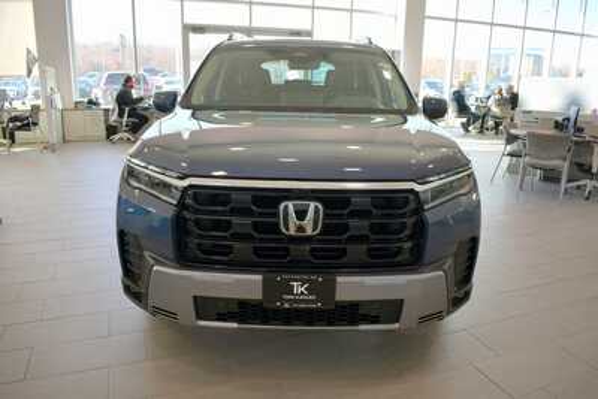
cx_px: 299
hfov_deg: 67.4
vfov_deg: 48.0
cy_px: 200
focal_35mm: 27
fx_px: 449
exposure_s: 1/250
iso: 400
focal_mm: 18
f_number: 4
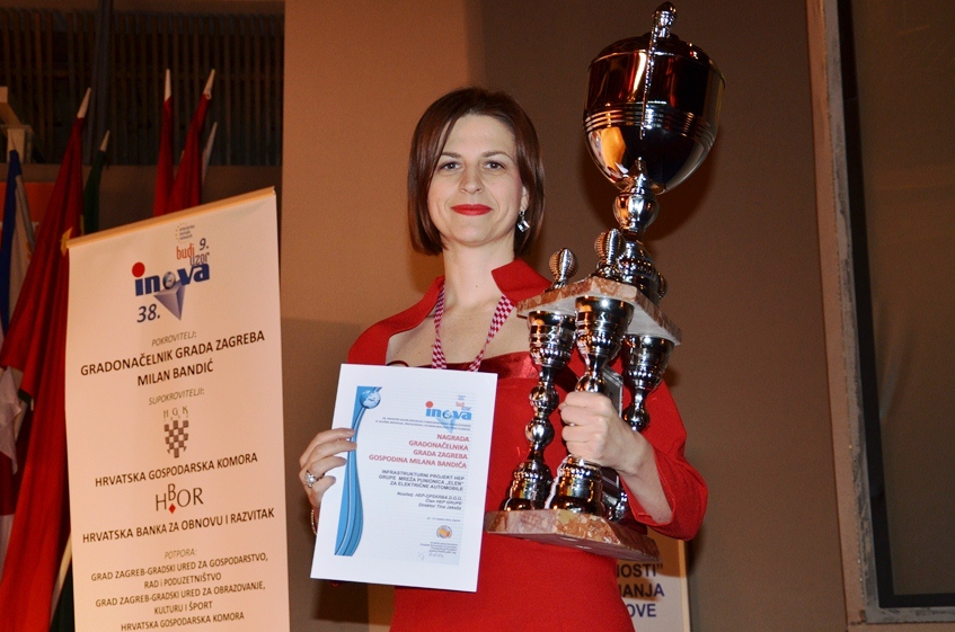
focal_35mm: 58
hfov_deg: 34.5
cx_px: 465
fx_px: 1535
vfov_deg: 23.3
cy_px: 356
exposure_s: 1/60
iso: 500
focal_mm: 32
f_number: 4.2
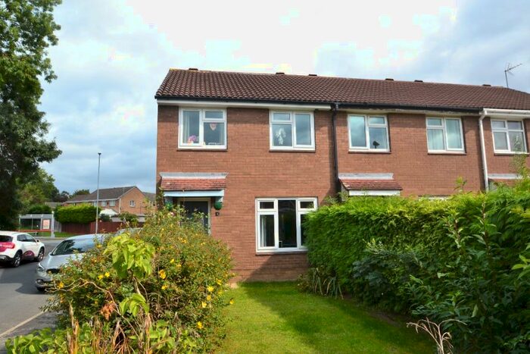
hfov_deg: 73.7
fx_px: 353
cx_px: 265
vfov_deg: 53.2
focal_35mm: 24
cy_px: 177
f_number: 10
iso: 400
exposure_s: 1/250
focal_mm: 16
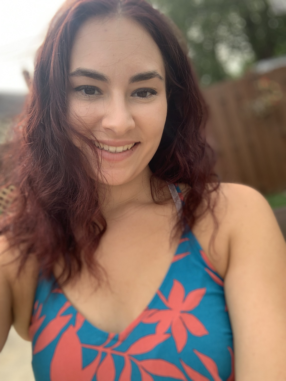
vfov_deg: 56.8
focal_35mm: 32
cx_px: 143
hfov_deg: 44.2
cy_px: 190
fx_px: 353
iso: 16
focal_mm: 2.87
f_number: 2.2
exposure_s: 1/253
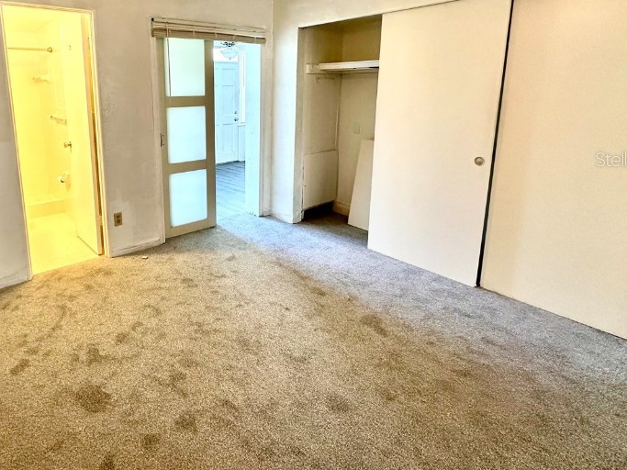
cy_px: 159
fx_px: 380
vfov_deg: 62.0
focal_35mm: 21
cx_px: 212
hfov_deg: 76.6
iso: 160
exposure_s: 1/60
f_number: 2.2
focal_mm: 2.22
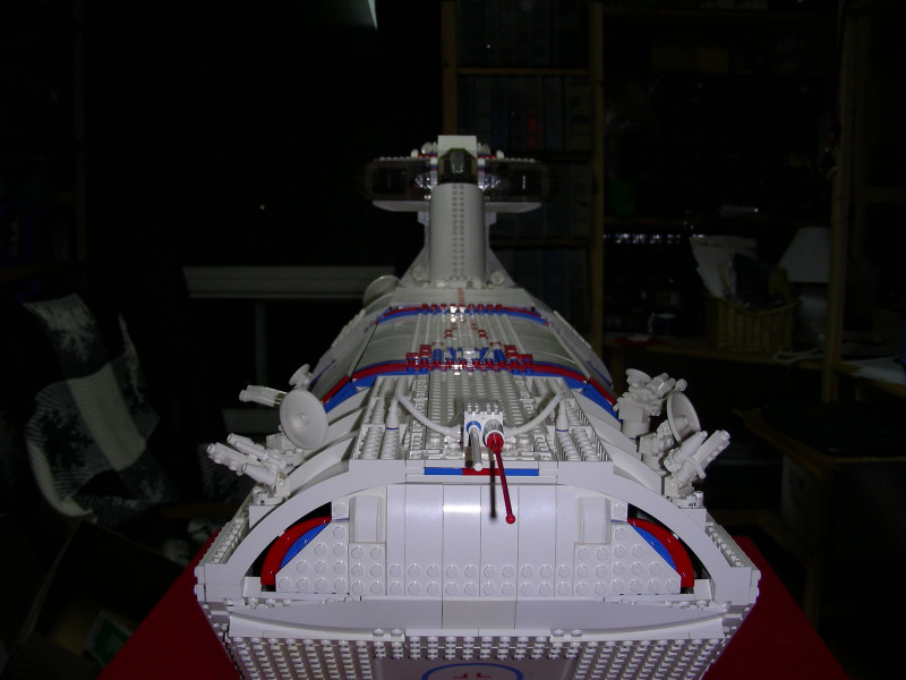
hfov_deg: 49.0
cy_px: 340
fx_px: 995
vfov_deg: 37.7
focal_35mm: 38
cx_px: 453
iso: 50
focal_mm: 6.3
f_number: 3.5
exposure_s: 1/60.1
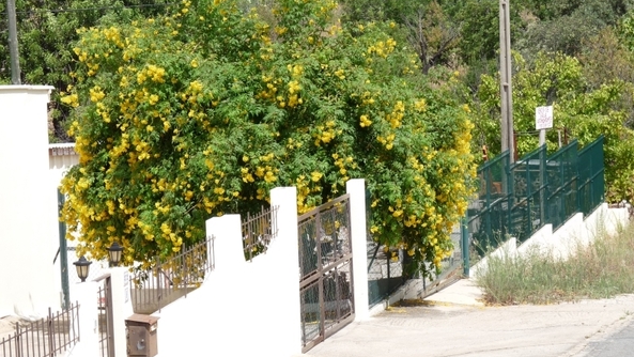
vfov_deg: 6.6
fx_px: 3094
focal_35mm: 184
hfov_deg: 11.7
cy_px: 128
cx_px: 319
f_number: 5.6
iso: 100
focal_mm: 29.7
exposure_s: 1/500
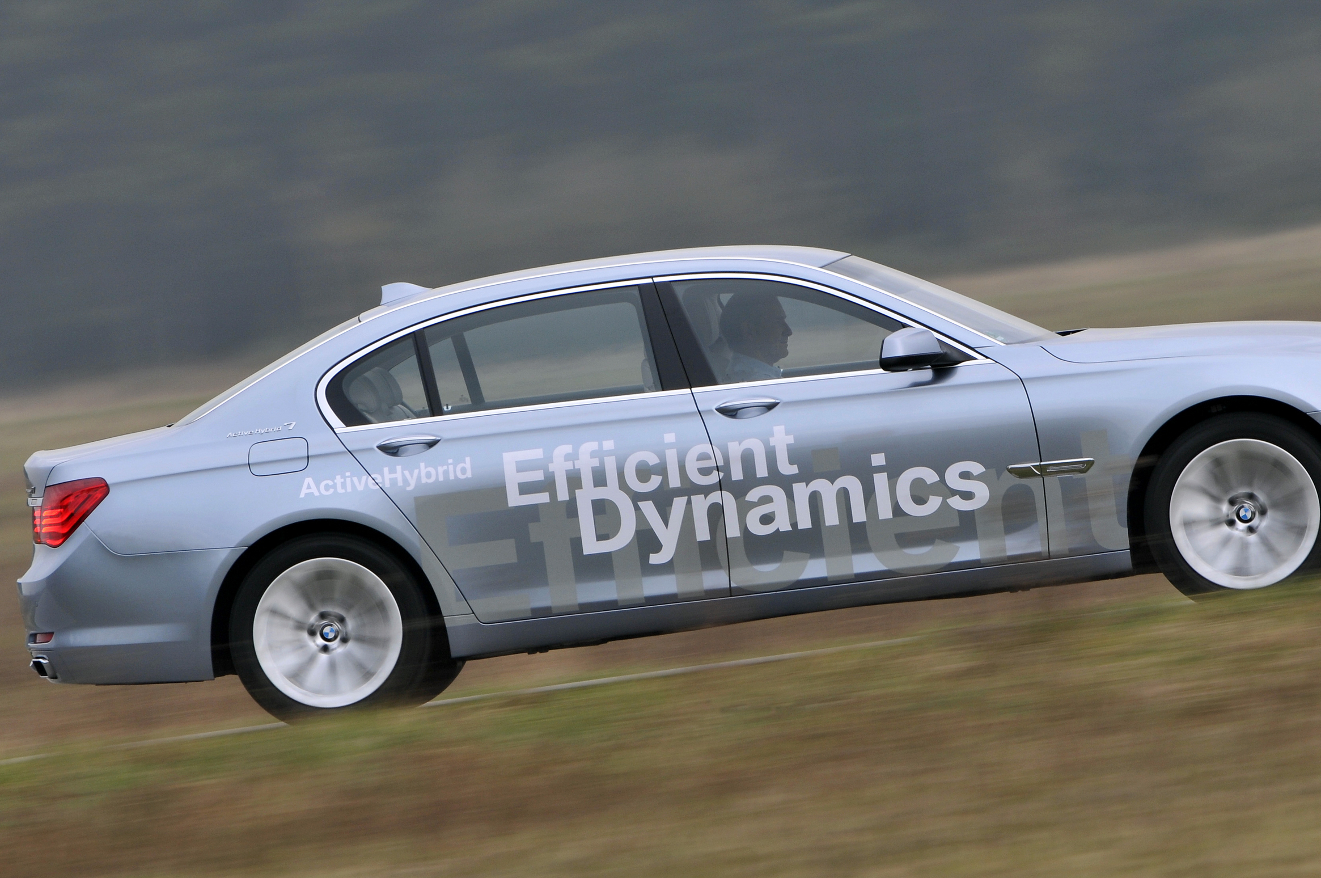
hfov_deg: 2.8
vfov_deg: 1.9
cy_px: 359
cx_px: 721
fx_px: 26903
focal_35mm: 734
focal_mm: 380
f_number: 8
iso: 200
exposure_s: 1/80
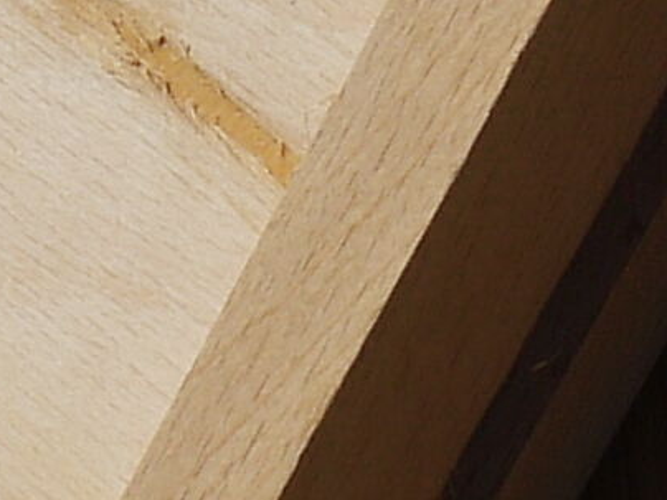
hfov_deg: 7.1
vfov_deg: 5.4
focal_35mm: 272
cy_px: -318
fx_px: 5241
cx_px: -573
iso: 100
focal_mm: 14
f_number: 9
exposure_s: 1/640
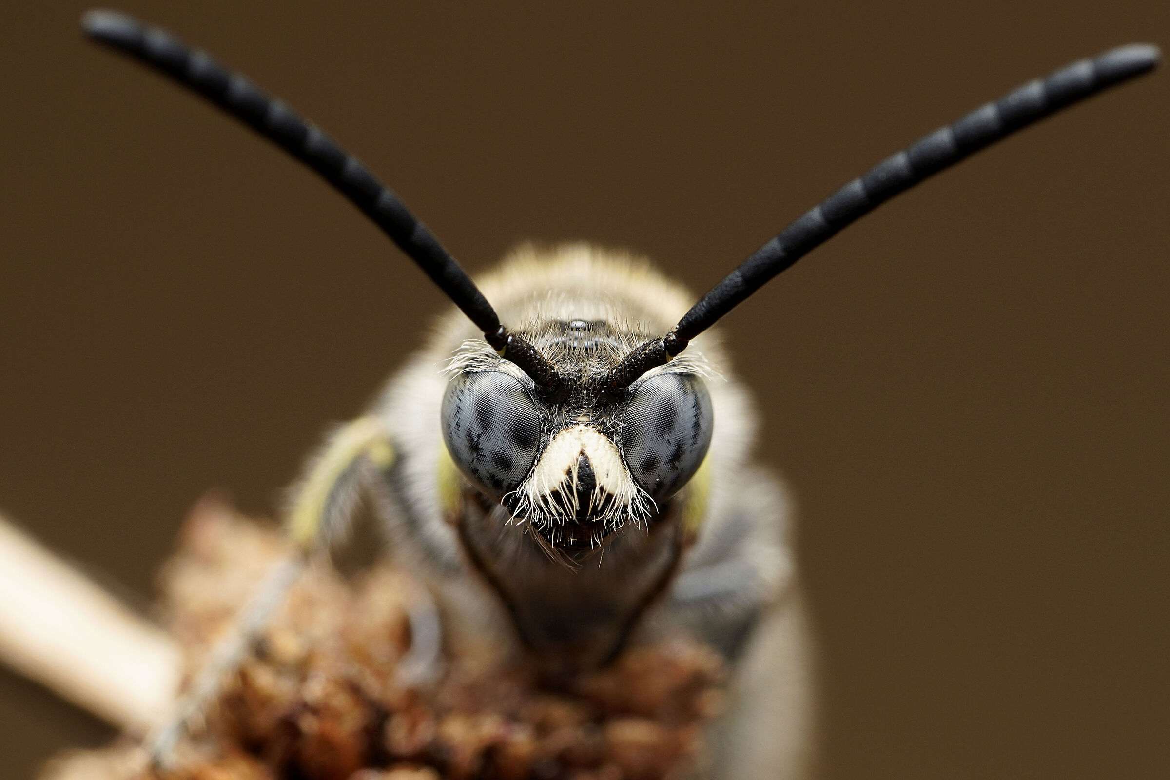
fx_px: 4387
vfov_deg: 10.2
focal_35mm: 135
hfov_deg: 15.2
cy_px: 390
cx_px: 585
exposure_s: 1/160
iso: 160
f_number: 11
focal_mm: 90
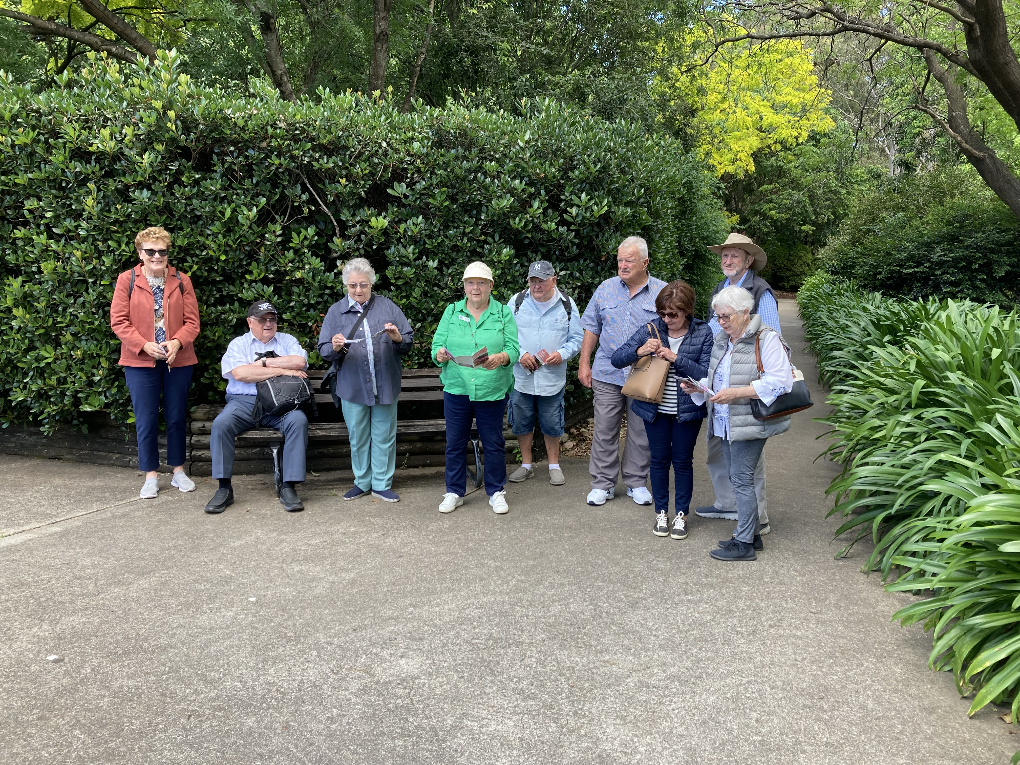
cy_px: 382
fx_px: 825
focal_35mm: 28
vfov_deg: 49.7
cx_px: 510
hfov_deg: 63.4
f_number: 1.8
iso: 20
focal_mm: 3.99
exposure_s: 1/124
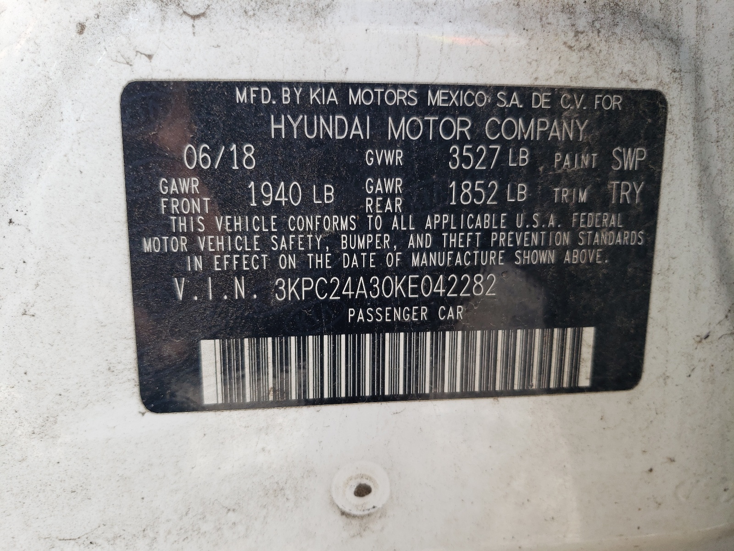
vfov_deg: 53.1
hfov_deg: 67.3
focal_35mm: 26
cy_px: 276
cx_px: 367
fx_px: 551
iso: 50
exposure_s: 1/323
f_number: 1.5
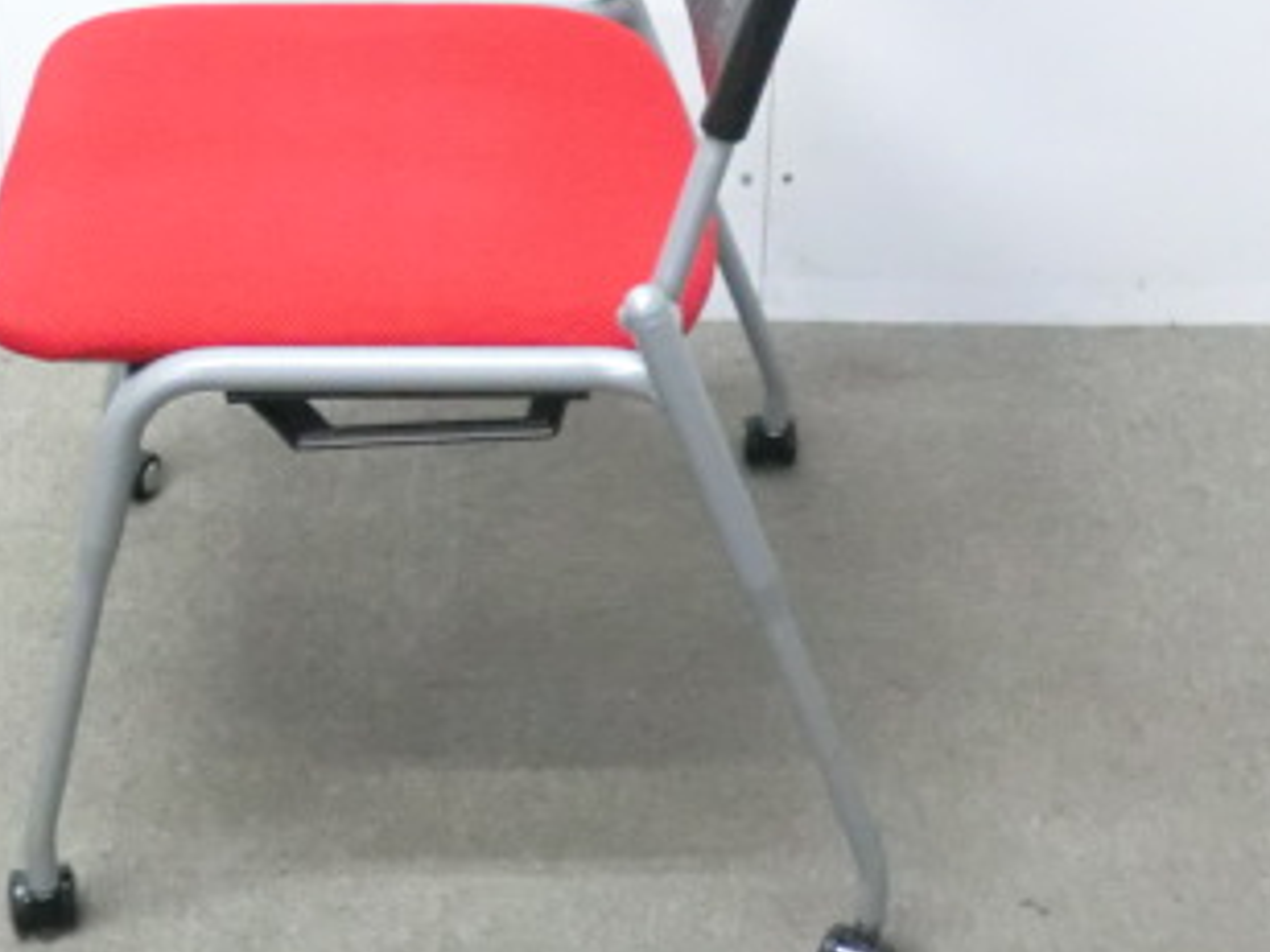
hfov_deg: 24.6
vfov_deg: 18.4
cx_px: 437
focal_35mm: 79
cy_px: 111
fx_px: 2898
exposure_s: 1/25
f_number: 3.9
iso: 800
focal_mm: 6.9
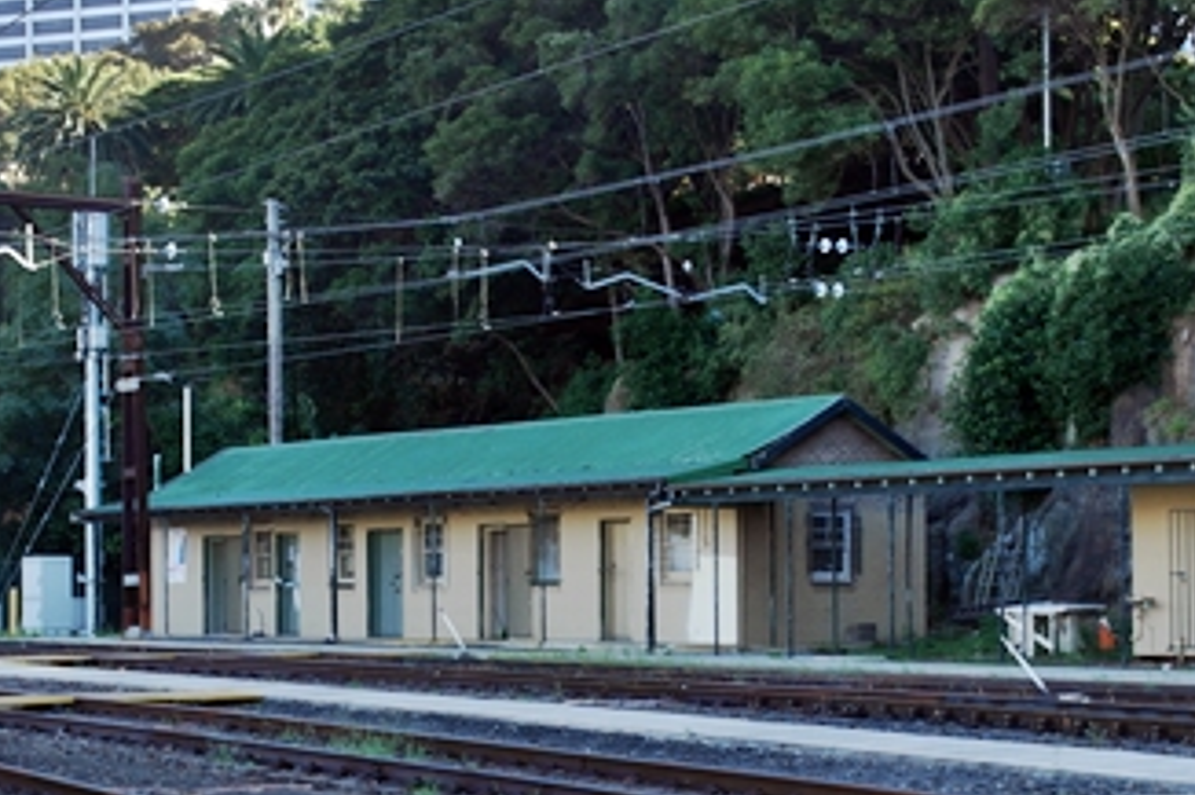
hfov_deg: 23.6
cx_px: 543
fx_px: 2853
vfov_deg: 15.8
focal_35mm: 86
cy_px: 518
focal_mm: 26
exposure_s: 1/100
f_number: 4
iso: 100
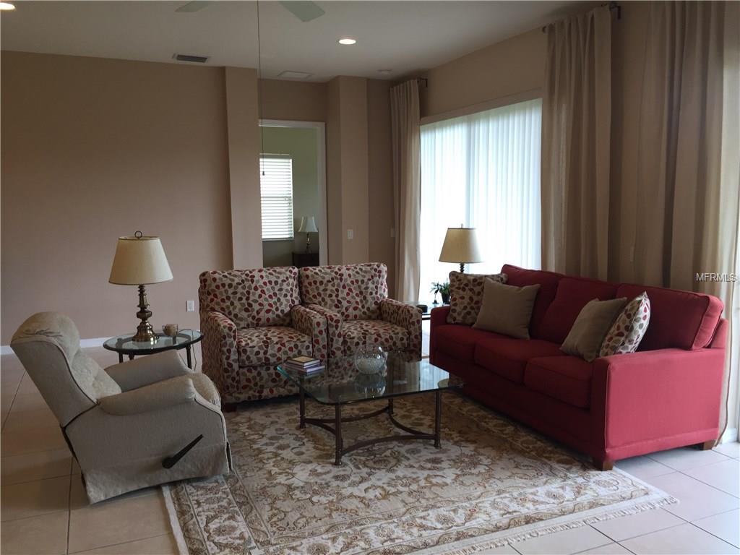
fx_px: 620
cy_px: 278
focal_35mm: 29
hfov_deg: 61.7
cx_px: 370
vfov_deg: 48.2
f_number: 2.2
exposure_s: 1/60
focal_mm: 4.15
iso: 40
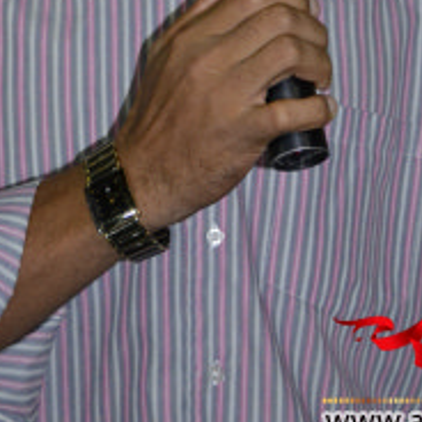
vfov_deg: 13.5
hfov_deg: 13.9
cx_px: 274
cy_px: -103
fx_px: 1724
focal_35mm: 125
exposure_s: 1/60
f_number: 5
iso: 3200
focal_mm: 36
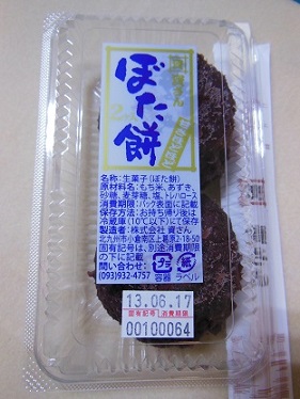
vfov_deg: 69.4
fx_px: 289
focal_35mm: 25
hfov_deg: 54.9
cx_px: 150
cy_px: 200
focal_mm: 4.5
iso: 400
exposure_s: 1/25
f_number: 3.5
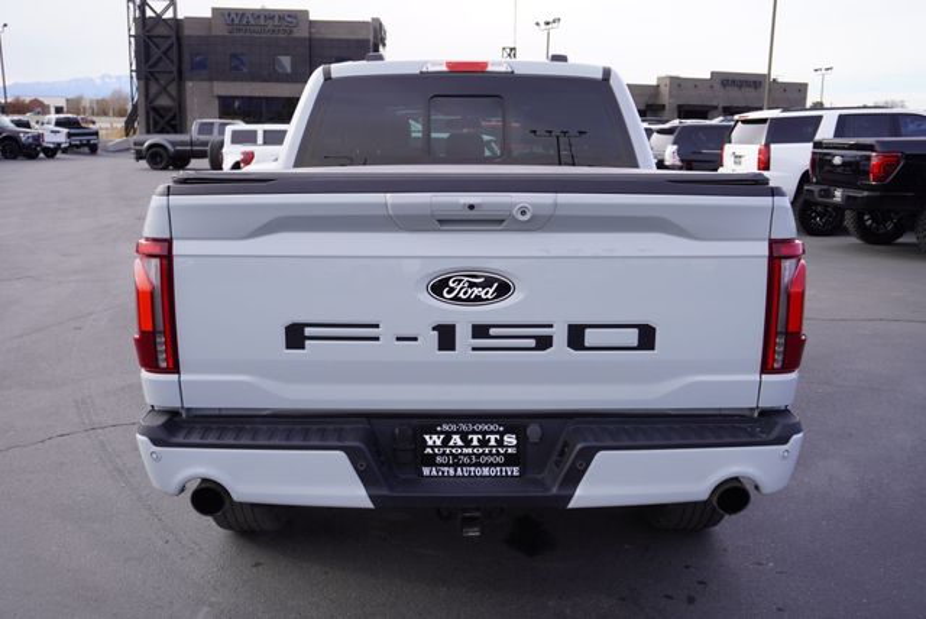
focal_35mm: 34
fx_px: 888
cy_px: 310
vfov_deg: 38.4
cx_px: 463
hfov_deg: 55.1
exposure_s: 1/125
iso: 100
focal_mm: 23
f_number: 5.6
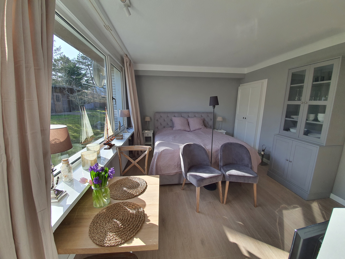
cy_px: 130
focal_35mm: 13
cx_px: 172
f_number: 2.2
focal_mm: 1.8
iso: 50
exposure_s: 1/146
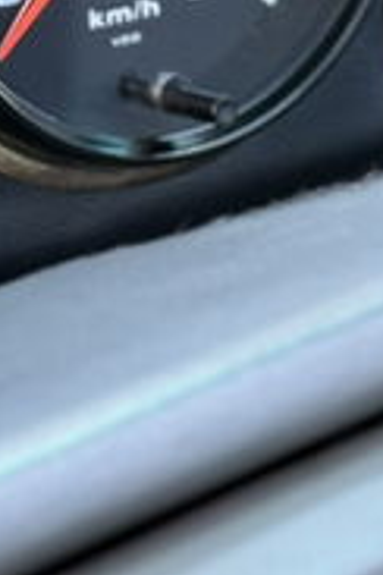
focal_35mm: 210
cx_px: 66
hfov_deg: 6.5
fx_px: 3351
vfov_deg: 9.7
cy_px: -53
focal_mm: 6.76
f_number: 1.78
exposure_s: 1/75
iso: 200
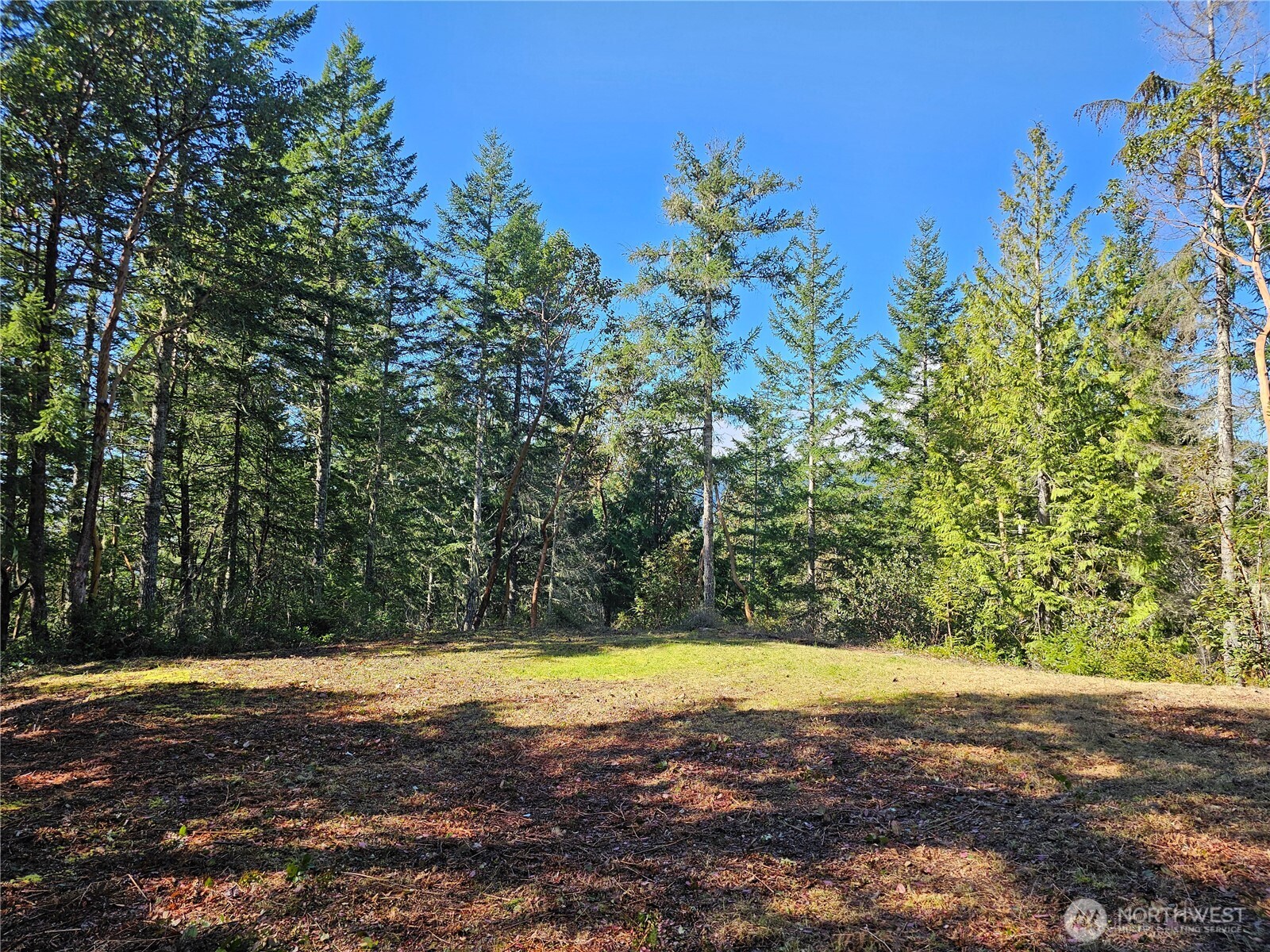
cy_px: 476
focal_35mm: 23
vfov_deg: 58.9
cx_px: 635
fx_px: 844
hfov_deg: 73.9
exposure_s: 1/245
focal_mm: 6.3
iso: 16
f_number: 1.7
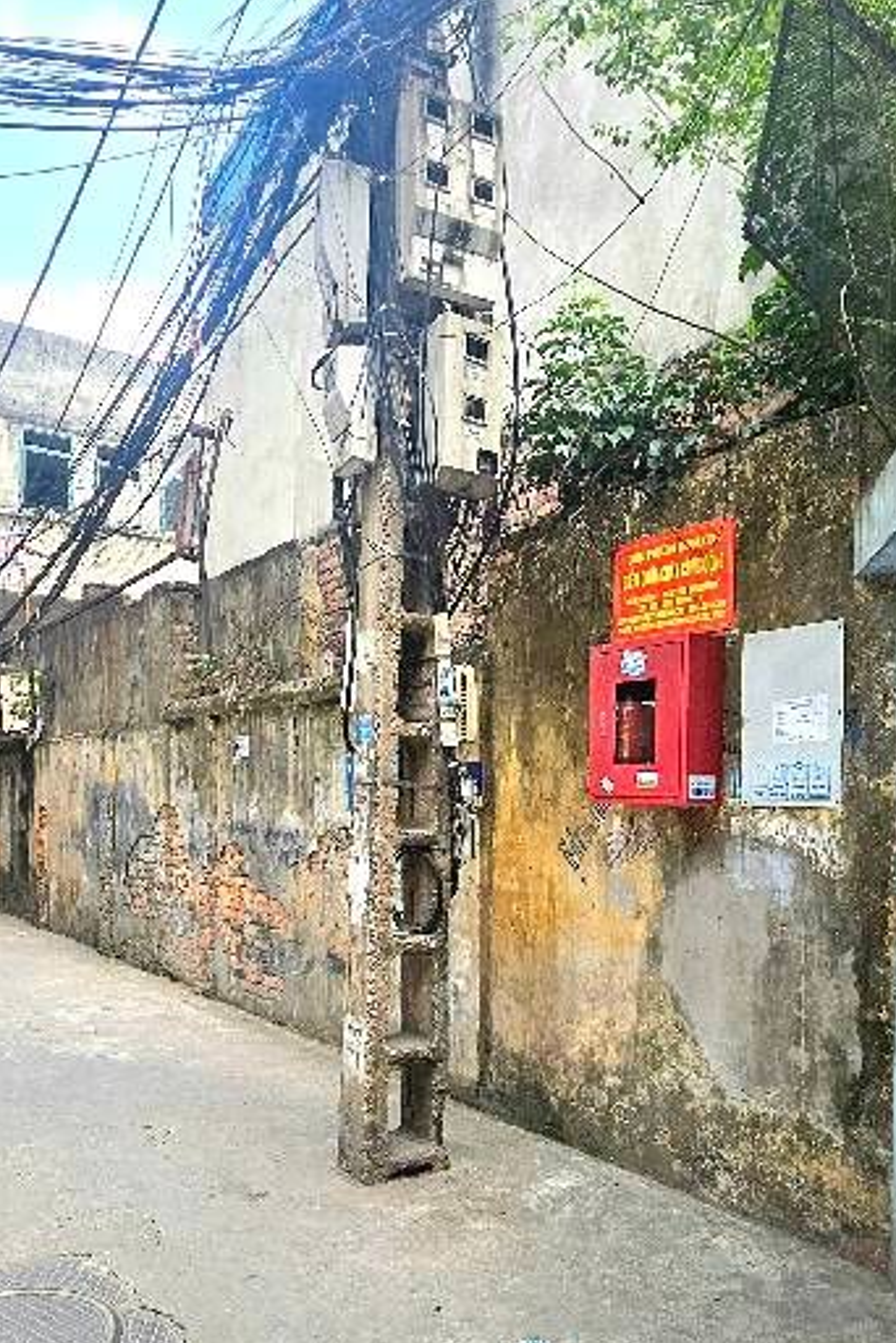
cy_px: 812
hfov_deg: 47.9
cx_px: 453
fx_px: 1008
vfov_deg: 66.7
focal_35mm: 27
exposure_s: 1/455
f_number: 2.2
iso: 32
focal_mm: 1.74
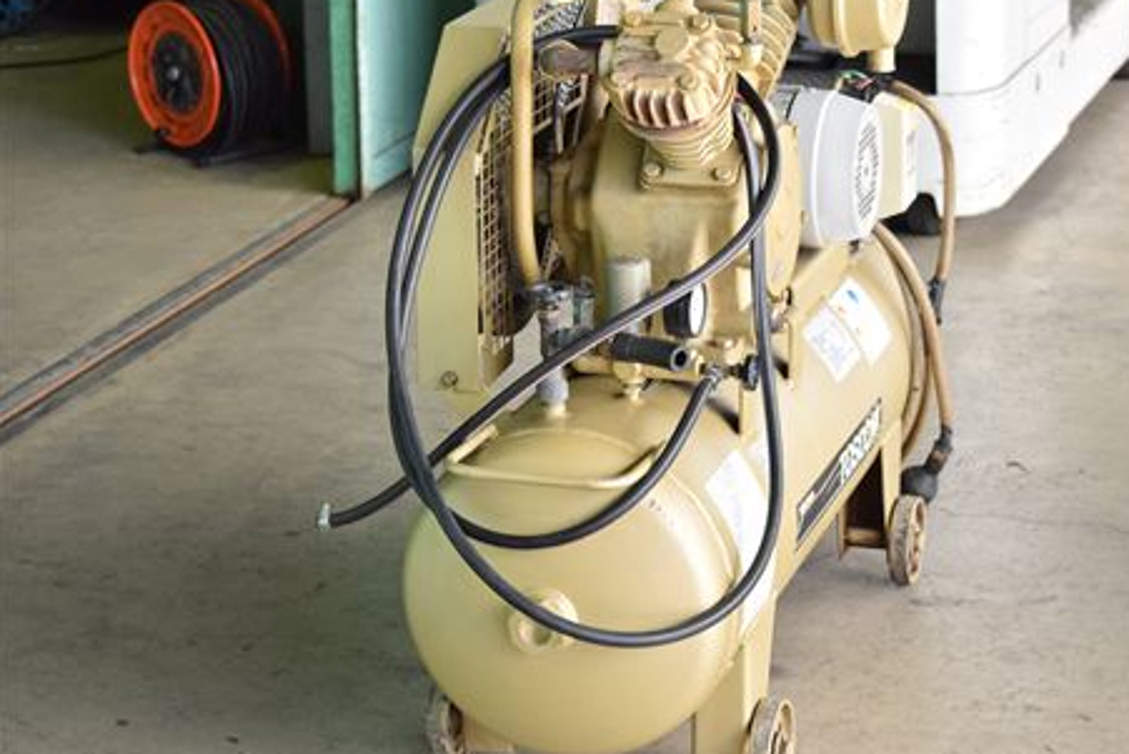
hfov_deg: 22.2
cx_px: 623
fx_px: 2872
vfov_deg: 14.9
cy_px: 348
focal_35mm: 92
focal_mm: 55
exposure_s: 1/500
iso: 1250
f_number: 6.3
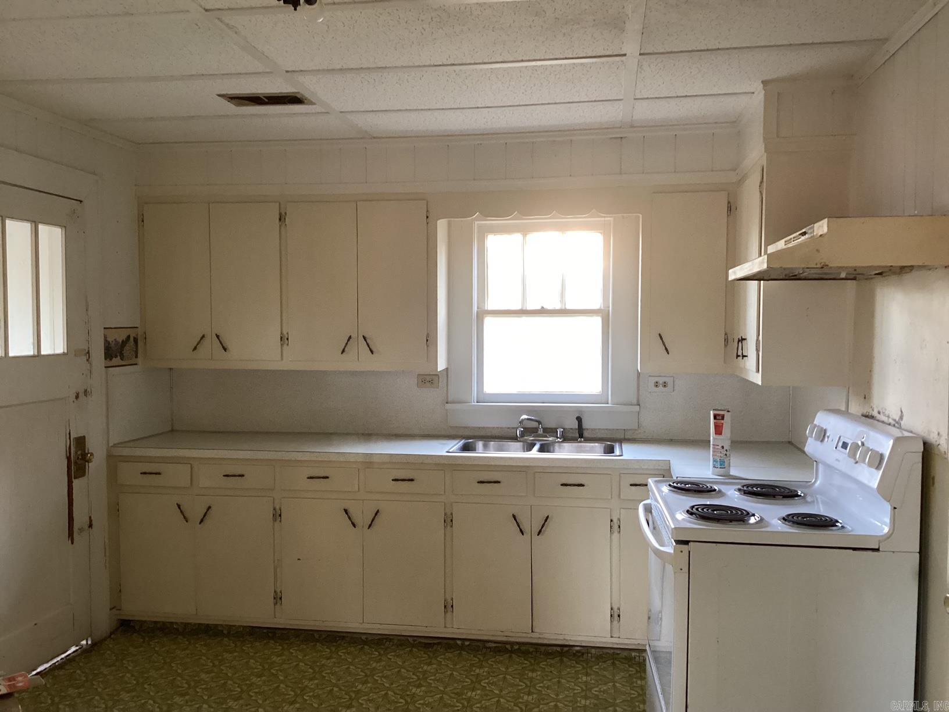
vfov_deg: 45.4
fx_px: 850
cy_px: 356
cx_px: 474
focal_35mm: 31
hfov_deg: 58.4
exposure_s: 1/40
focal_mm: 3.3
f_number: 2.4
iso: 320
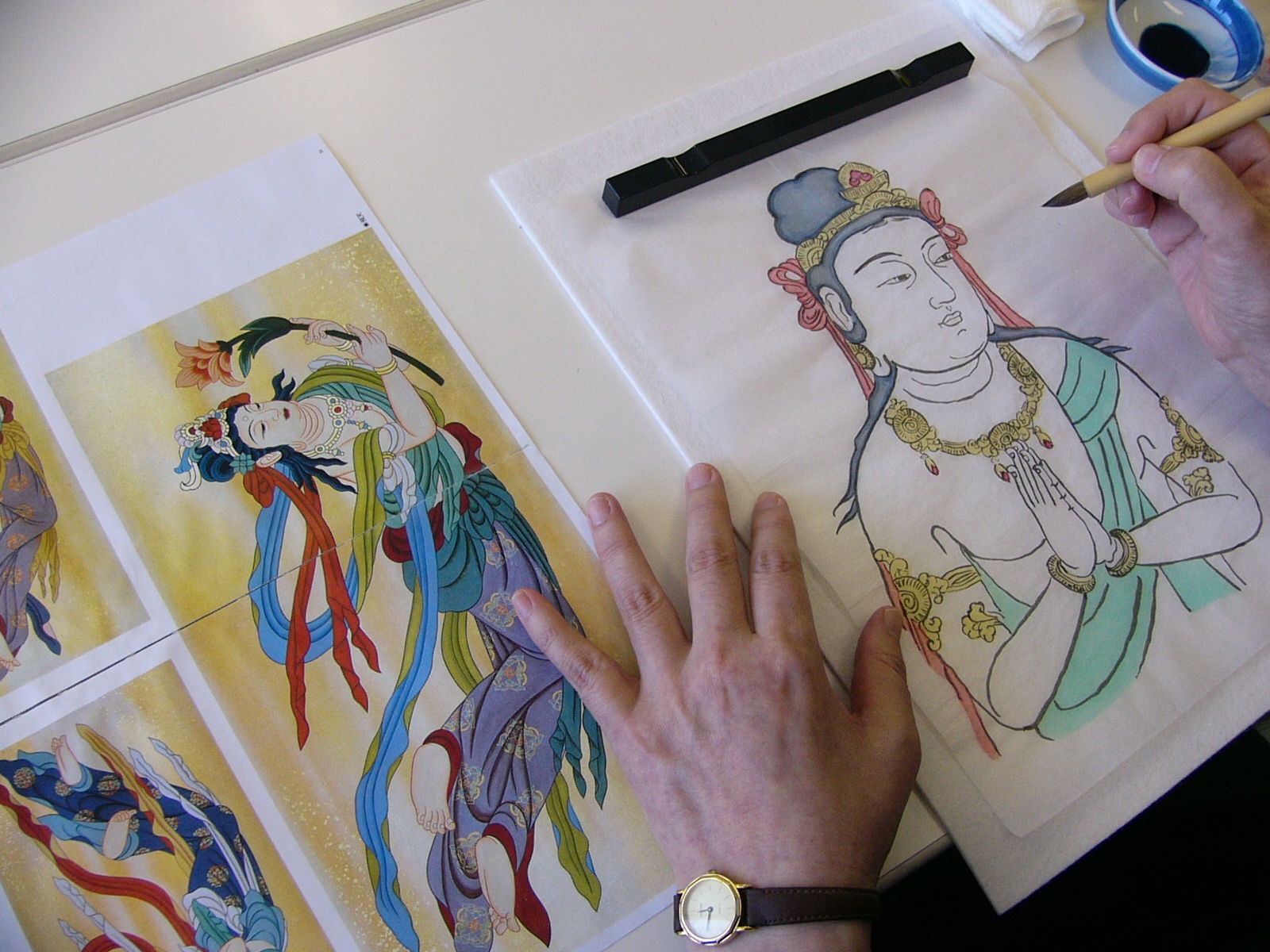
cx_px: 635
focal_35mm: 35
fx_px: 1284
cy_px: 476
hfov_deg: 52.6
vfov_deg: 40.7
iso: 75
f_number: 2.8
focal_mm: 4.6
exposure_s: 1/60
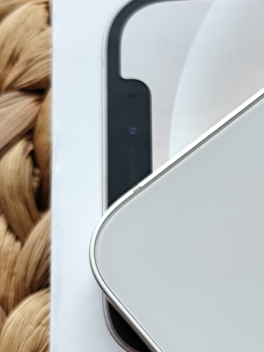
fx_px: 1740
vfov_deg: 11.5
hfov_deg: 8.4
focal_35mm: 171
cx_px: 453
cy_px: 275
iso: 50
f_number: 1.65
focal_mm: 6.14
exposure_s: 1/124
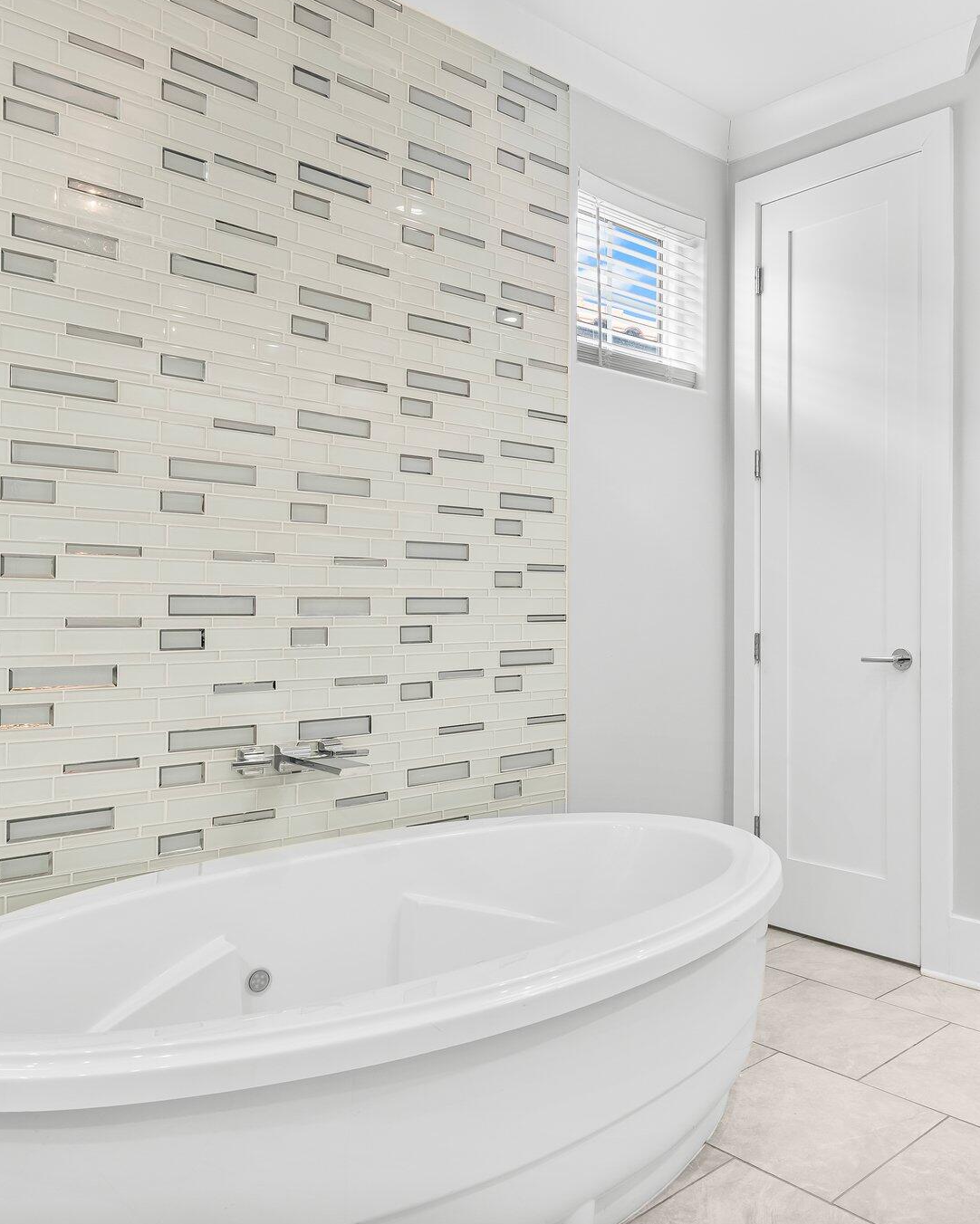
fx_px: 984
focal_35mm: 27
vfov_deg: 63.8
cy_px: 610
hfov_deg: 51.8
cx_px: 663
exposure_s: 1/8
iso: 400
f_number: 9
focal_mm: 19.1
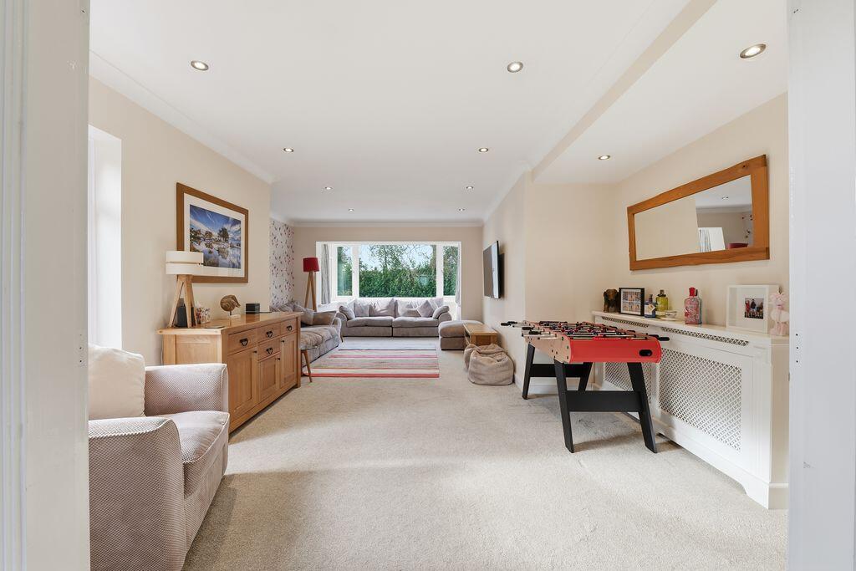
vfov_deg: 81.2
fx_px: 333
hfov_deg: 104.2
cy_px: 286
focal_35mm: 14
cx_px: 428
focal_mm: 14
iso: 320
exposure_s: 1/50
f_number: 11
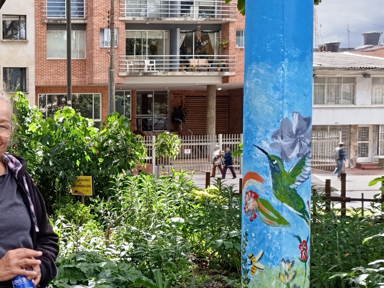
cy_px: 178
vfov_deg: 25.6
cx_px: -25
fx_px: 632
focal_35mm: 57
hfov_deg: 30.6
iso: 80
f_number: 1.6
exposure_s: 1/120
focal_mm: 6.14
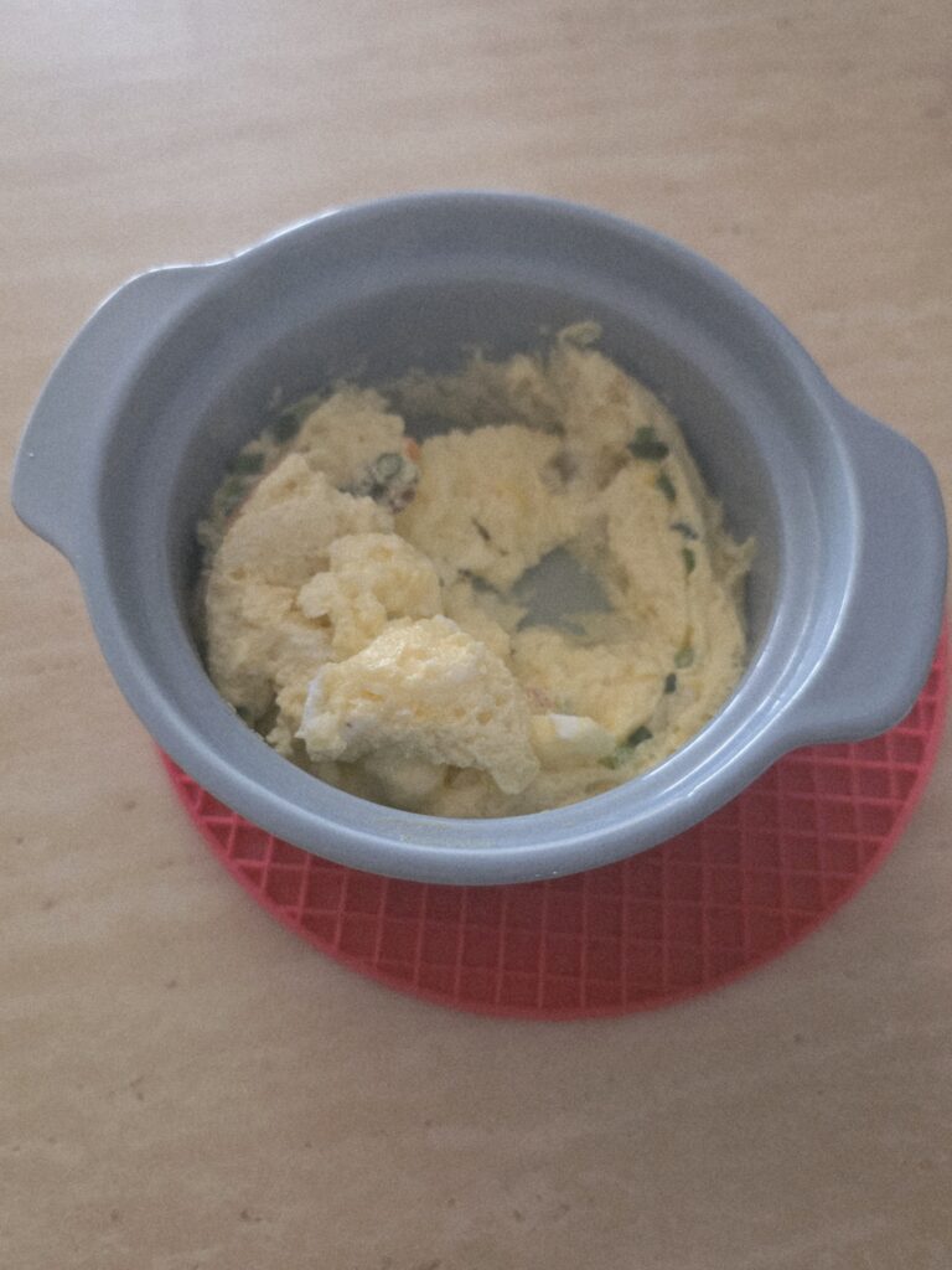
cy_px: 635
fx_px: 843
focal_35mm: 23
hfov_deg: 58.9
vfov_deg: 73.9
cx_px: 476
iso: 1600
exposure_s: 1/120
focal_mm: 6.3
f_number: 1.7
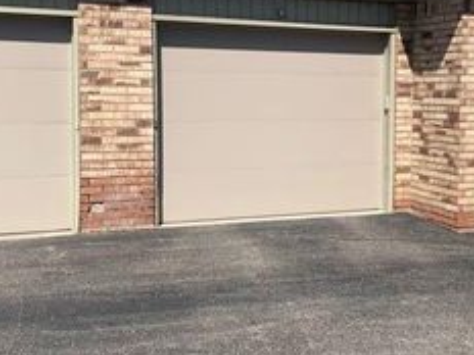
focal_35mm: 56
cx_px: 333
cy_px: 158
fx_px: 767
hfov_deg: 33.9
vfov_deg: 26.1
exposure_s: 1/2915
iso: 25
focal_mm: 4.25
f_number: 1.8
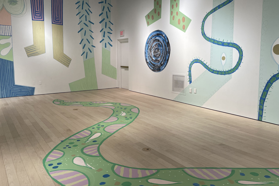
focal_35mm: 30
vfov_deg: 43.5
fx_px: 232
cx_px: 134
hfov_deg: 61.9
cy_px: 82
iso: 50
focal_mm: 4.2
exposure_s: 1/120
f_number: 1.6
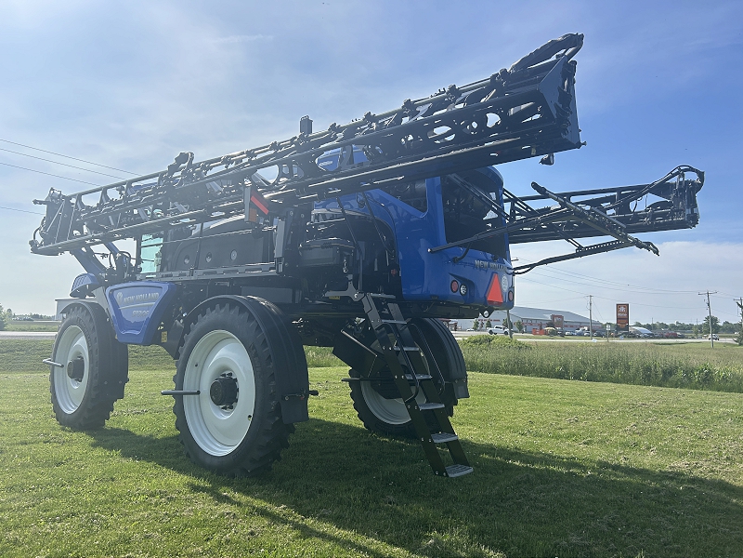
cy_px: 279
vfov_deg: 53.1
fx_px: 558
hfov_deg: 67.3
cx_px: 372
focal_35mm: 26
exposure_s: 1/5319
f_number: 1.5
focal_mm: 5.7
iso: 50
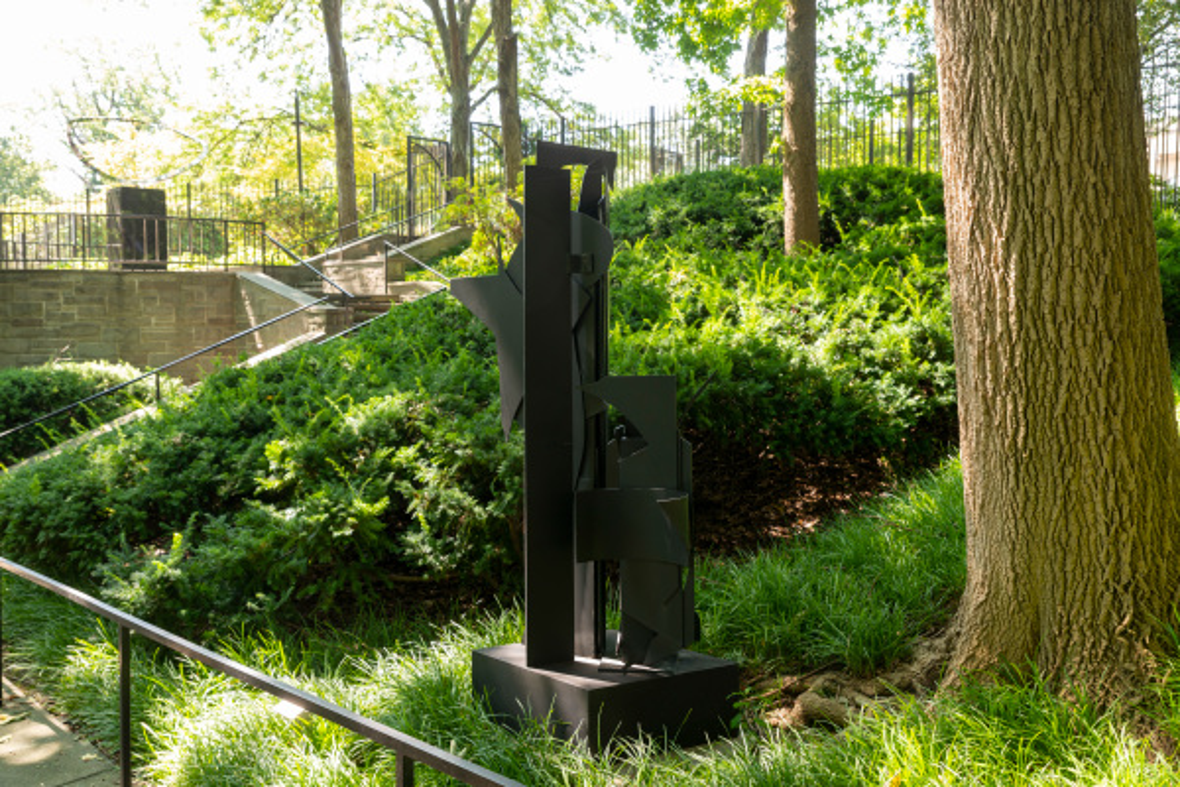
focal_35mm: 32
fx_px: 1049
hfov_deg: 58.7
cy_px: 394
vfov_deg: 41.1
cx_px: 590
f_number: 8
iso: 200
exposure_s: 1/15
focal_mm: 32
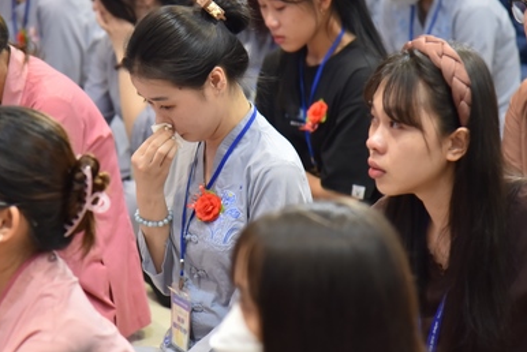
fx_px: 2959
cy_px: 119
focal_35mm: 202
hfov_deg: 10.2
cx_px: 184
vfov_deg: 6.8
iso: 1250
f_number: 4
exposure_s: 1/60
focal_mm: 120
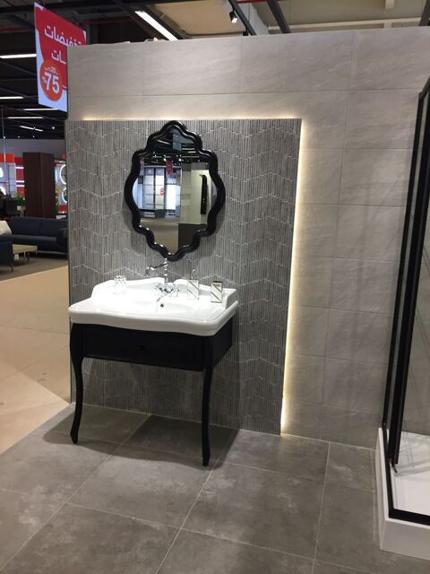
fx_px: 480
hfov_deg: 48.2
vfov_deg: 61.7
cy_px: 287
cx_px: 215
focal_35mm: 29
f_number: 2.2
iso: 50
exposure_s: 1/30
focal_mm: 4.15
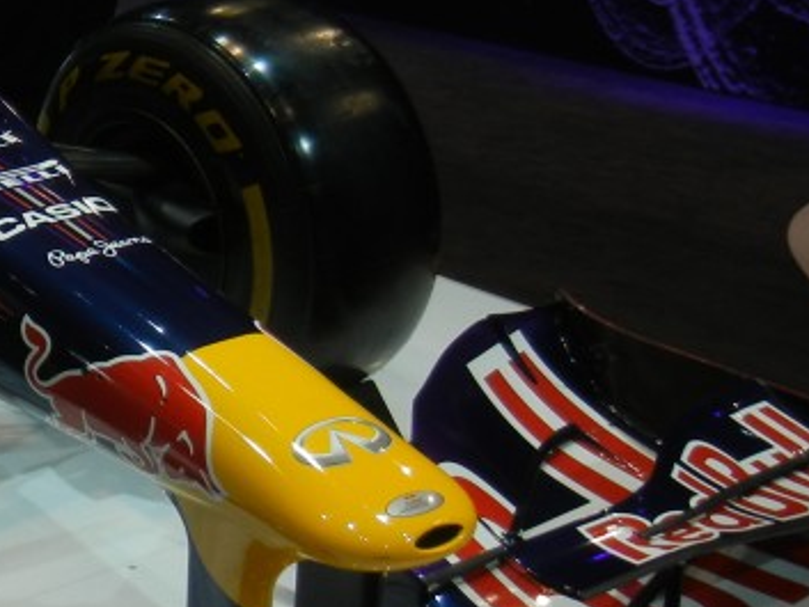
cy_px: 197
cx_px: -344
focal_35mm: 87
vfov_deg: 16.9
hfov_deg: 19.9
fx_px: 2034
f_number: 3.5
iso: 160
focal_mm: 5.4
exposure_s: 1/172
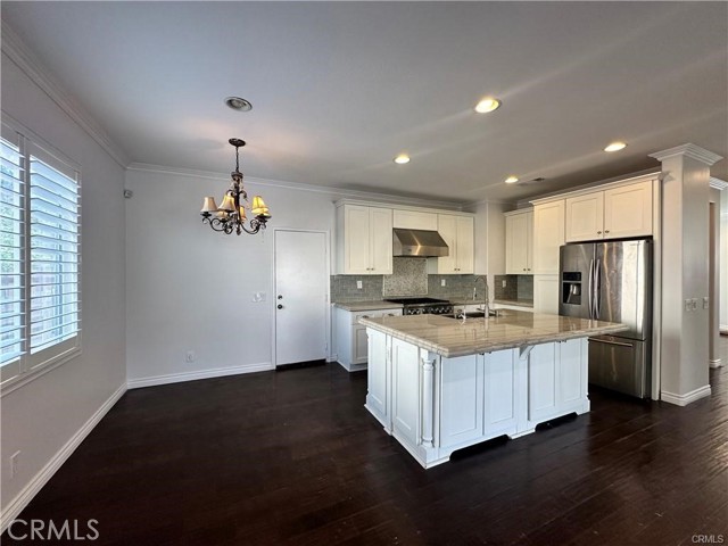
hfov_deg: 102.1
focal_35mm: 14
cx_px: 364
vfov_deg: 85.7
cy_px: 273
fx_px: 294
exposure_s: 1/120
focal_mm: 2.22
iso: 160
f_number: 2.2
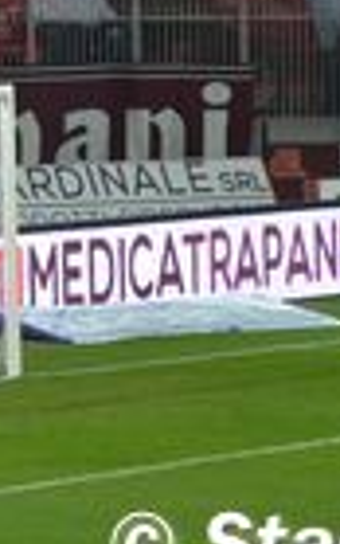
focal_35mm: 502
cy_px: -76
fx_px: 7435
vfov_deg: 4.2
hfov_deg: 2.6
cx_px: -332
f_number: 5.3
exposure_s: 1/60
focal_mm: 80
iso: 640
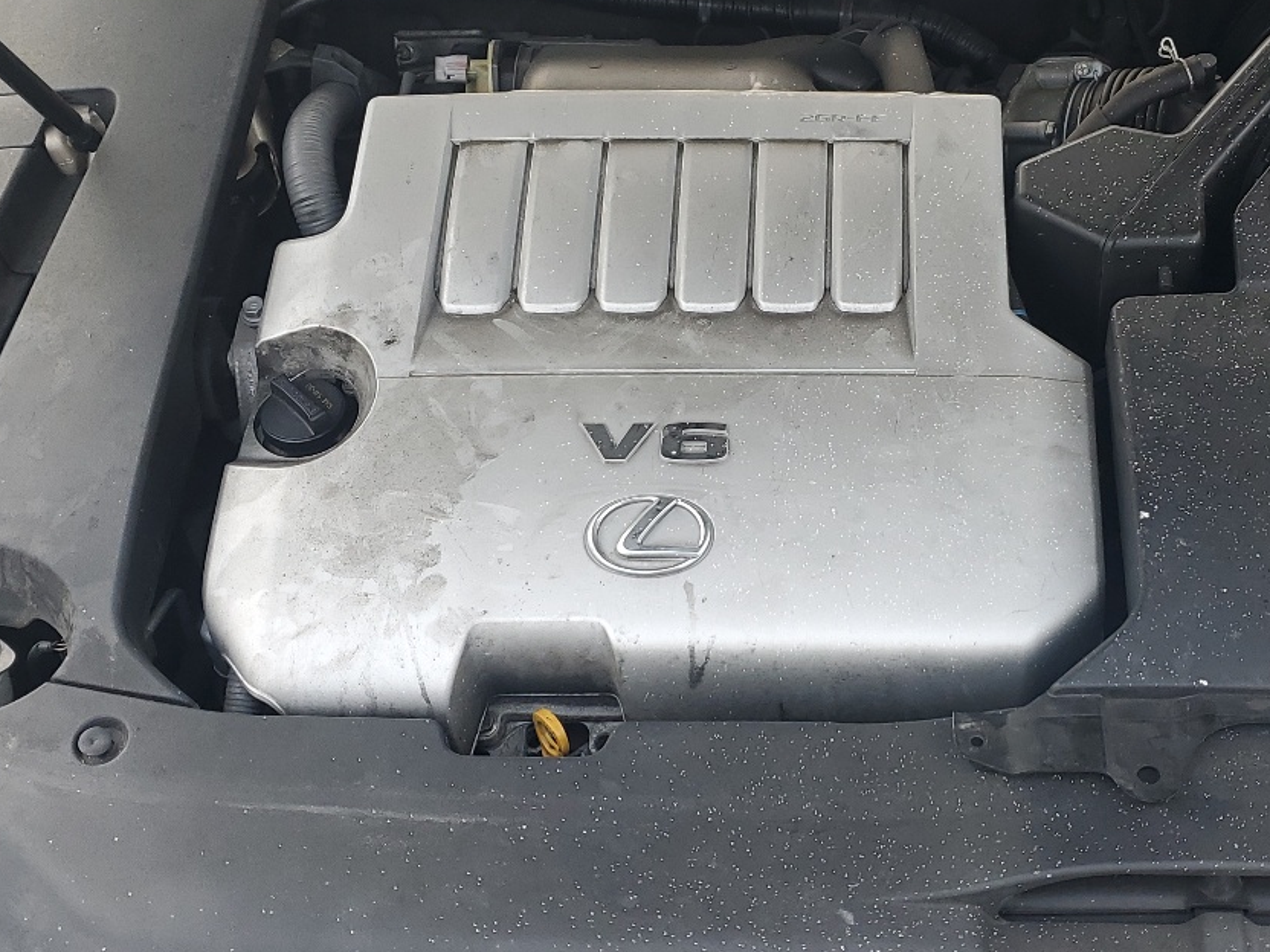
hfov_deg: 37.6
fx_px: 1834
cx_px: 887
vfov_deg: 29.1
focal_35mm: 50
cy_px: 453
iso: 50
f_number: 1.5
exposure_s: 1/345
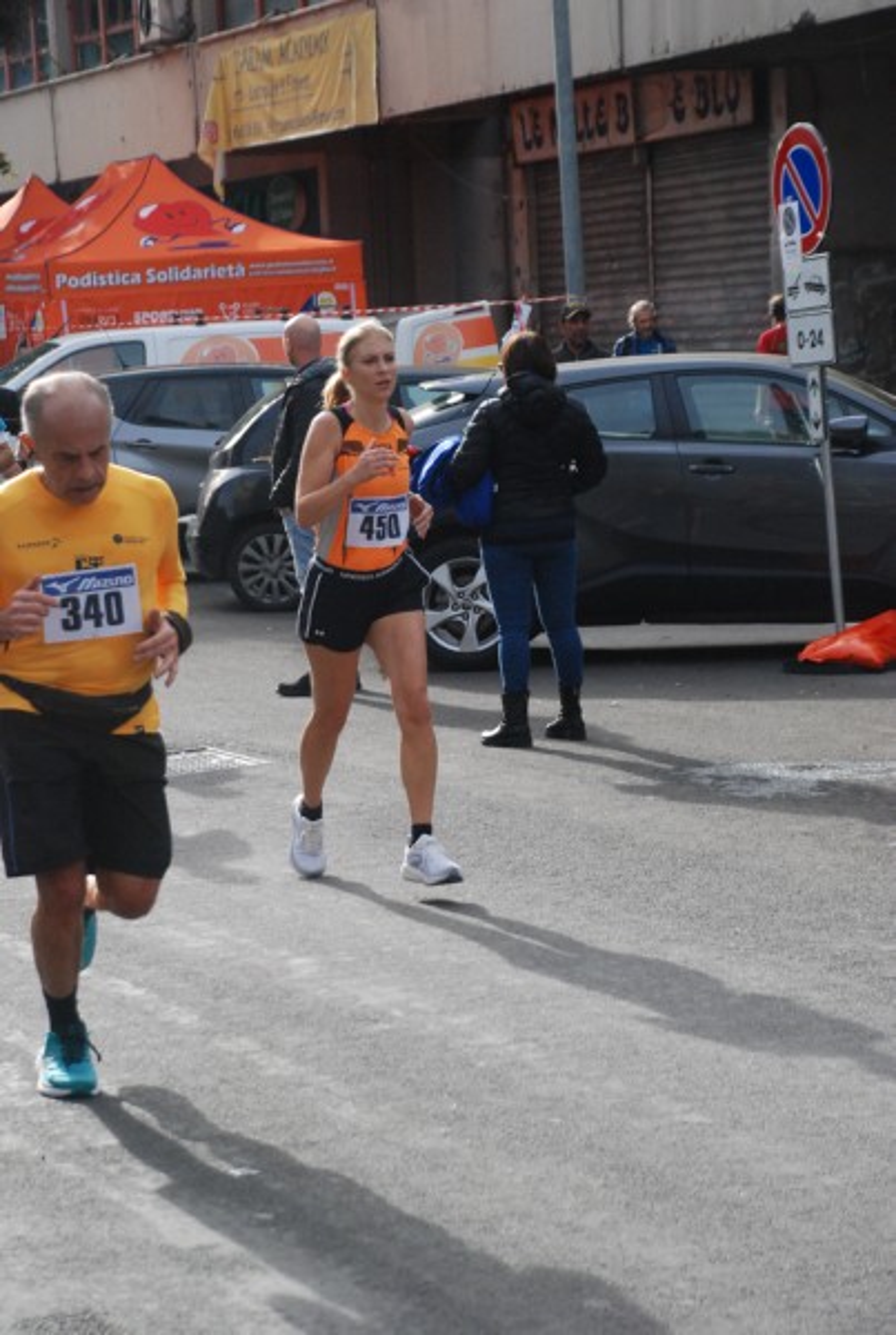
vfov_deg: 20.6
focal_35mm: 99
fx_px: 3677
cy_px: 668
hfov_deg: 13.9
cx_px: 448
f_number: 5.3
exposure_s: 1/1000
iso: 1000
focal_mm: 66
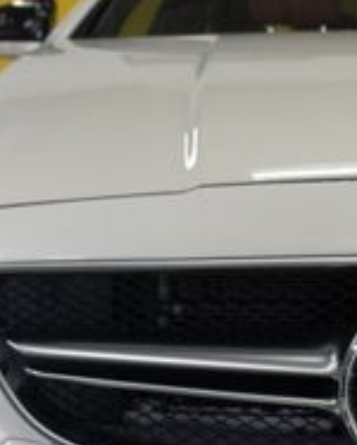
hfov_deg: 13.6
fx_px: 1458
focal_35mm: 111
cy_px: 374
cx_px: 416
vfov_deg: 17.2
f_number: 4.5
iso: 200
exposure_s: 1/50
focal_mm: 23
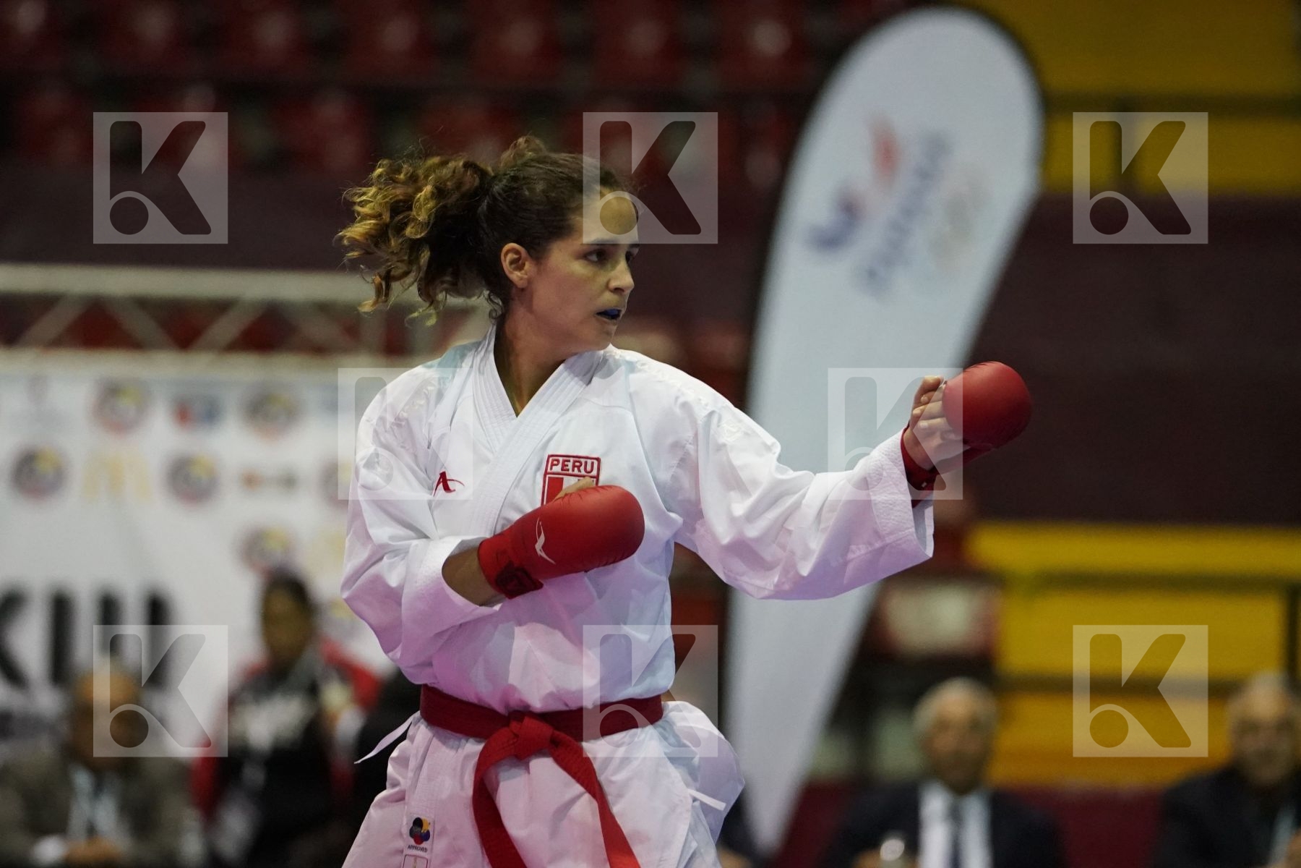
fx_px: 10335
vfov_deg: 4.8
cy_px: 434
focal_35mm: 286
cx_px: 650
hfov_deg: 7.2
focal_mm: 191
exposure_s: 1/800
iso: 6400
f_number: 2.8
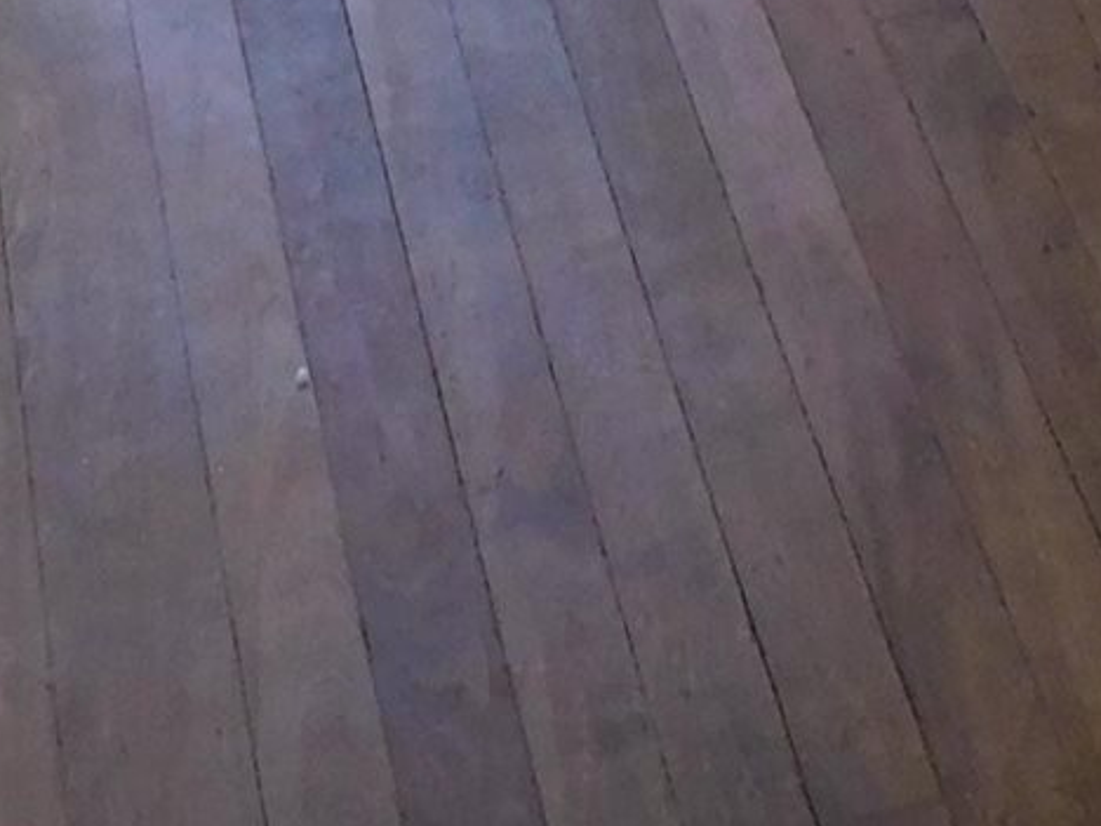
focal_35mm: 151
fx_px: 4803
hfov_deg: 12.7
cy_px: -1581
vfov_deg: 8.4
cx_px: 1430
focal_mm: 4
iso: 125
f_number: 3
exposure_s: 1/40
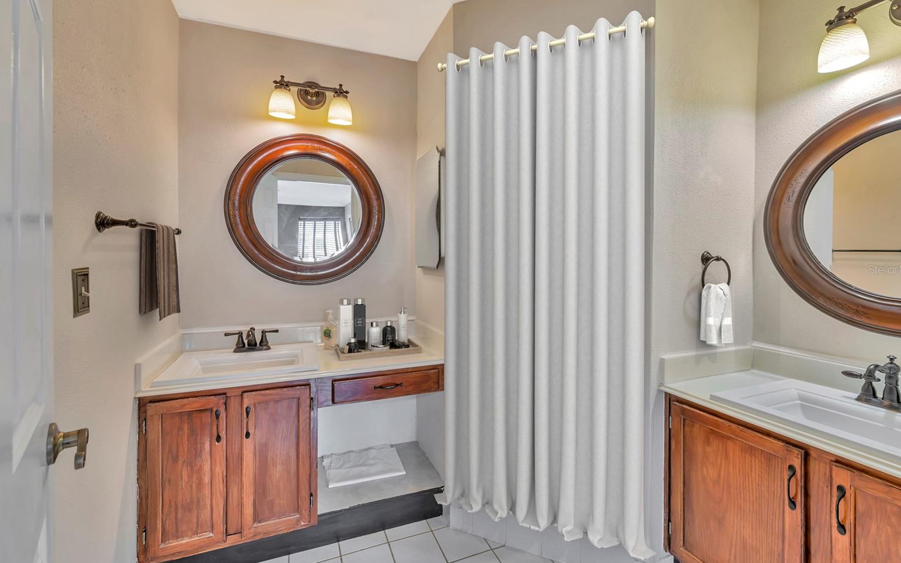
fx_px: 368
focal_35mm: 15
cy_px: 269
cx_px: 448
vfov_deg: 74.7
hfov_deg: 101.5
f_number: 8
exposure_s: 1/5
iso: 100
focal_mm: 14
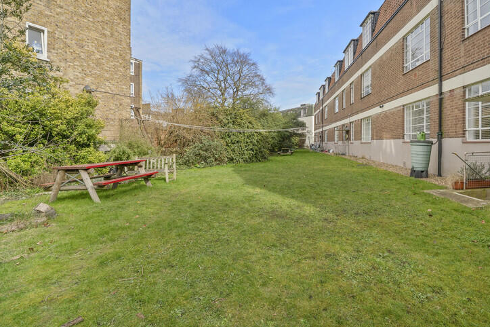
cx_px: 287
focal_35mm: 17
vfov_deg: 69.3
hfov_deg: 92.4
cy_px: 122
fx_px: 231
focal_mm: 12
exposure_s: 1/60
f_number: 8
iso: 250
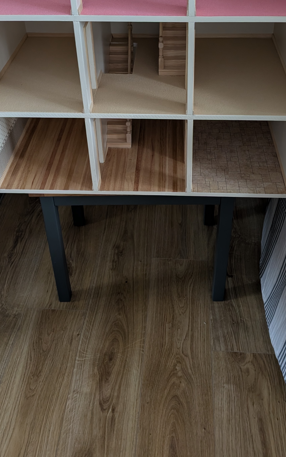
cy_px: 124
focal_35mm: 38
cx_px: 151
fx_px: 474
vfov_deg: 49.8
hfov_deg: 33.6
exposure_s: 1/24.1
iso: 418
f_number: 1.68
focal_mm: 6.9
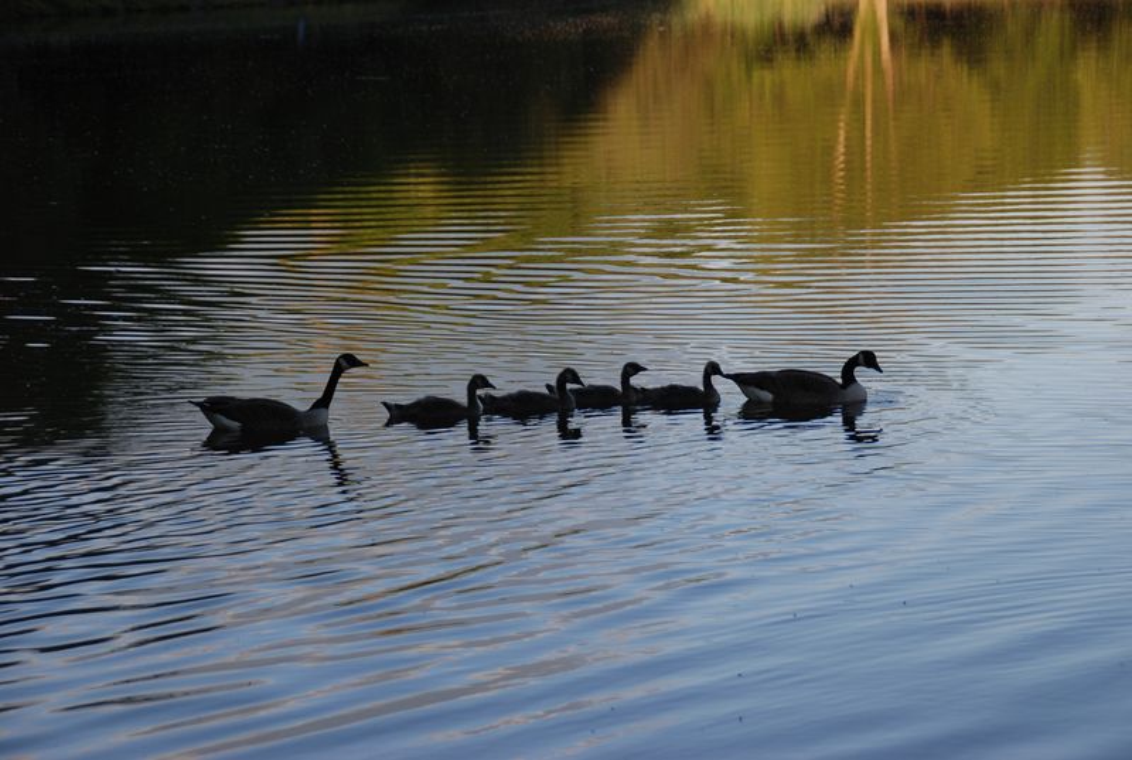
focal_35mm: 120
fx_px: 3781
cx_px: 566
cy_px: 380
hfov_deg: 17.0
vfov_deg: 11.5
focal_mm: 80
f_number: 5.6
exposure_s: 1/320
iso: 200
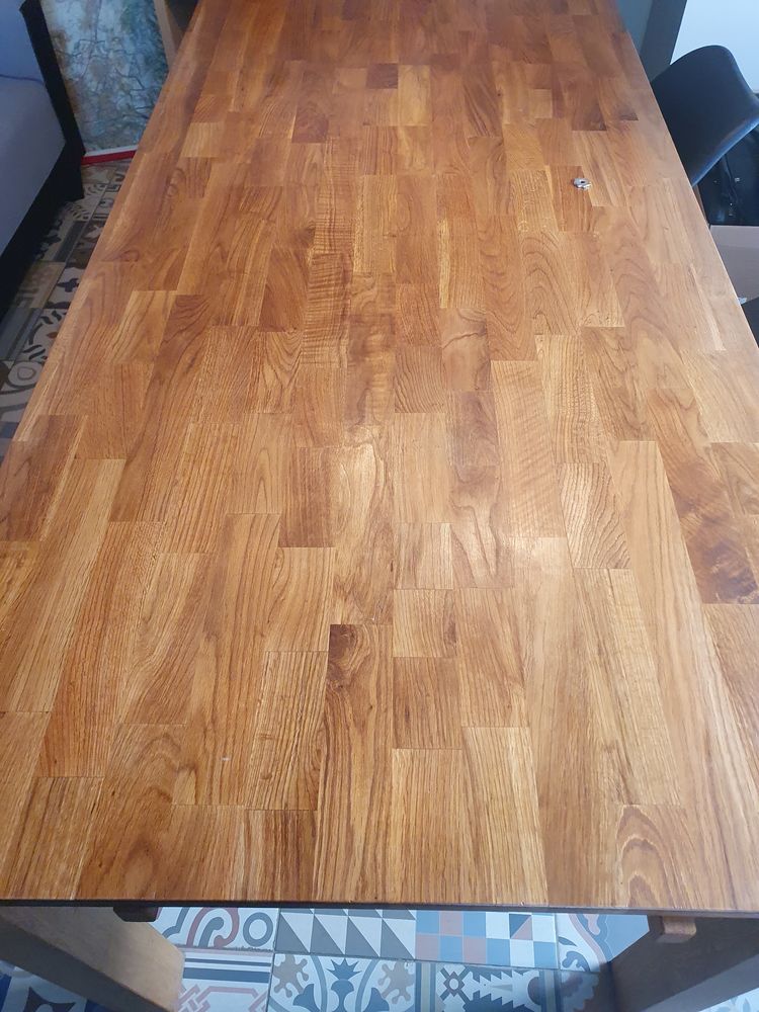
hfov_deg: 53.1
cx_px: 380
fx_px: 760
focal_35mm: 26
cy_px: 506
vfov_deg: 67.3
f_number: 2.4
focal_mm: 4.32
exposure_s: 1/50
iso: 400
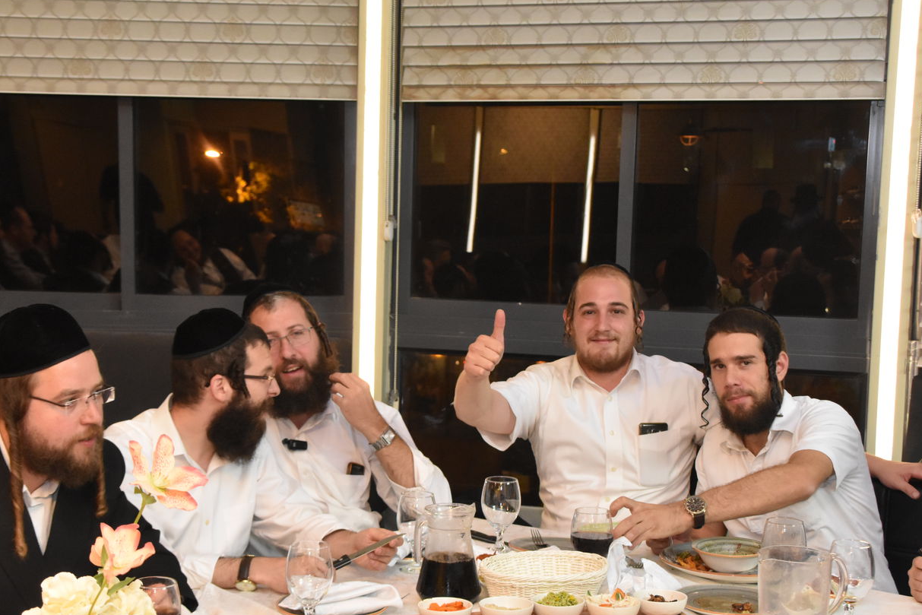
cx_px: 434
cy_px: 329
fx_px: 1552
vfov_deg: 22.4
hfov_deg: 33.1
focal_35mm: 61
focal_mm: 35
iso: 3200
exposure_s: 1/60
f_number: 4.5
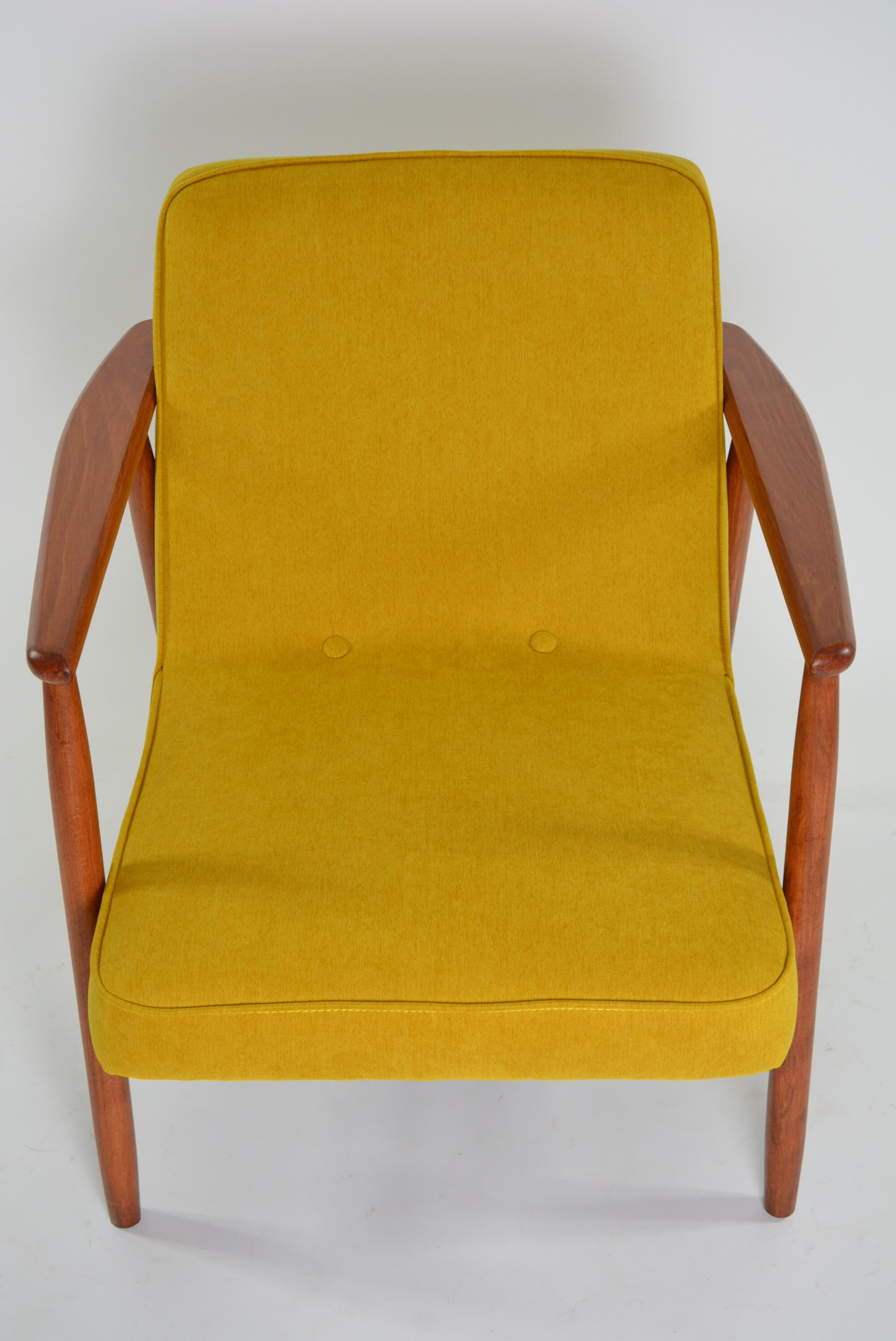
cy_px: 670
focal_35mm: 51
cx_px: 448
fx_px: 1900
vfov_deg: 38.9
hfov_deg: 26.5
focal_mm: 34
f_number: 7.1
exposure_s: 1/60
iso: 400
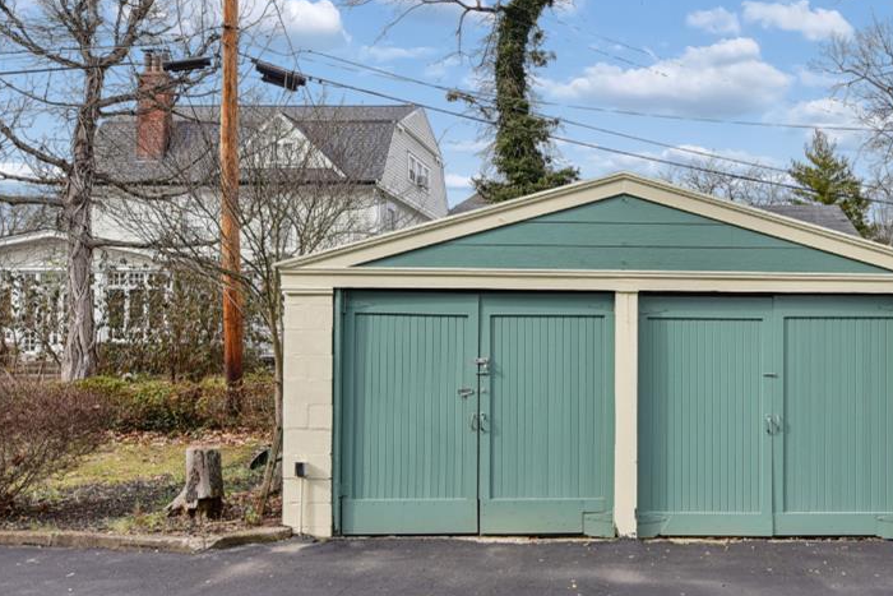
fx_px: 744
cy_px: 337
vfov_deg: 43.5
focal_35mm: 30
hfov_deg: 59.0
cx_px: 657
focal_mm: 14
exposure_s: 1/200
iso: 400
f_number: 8
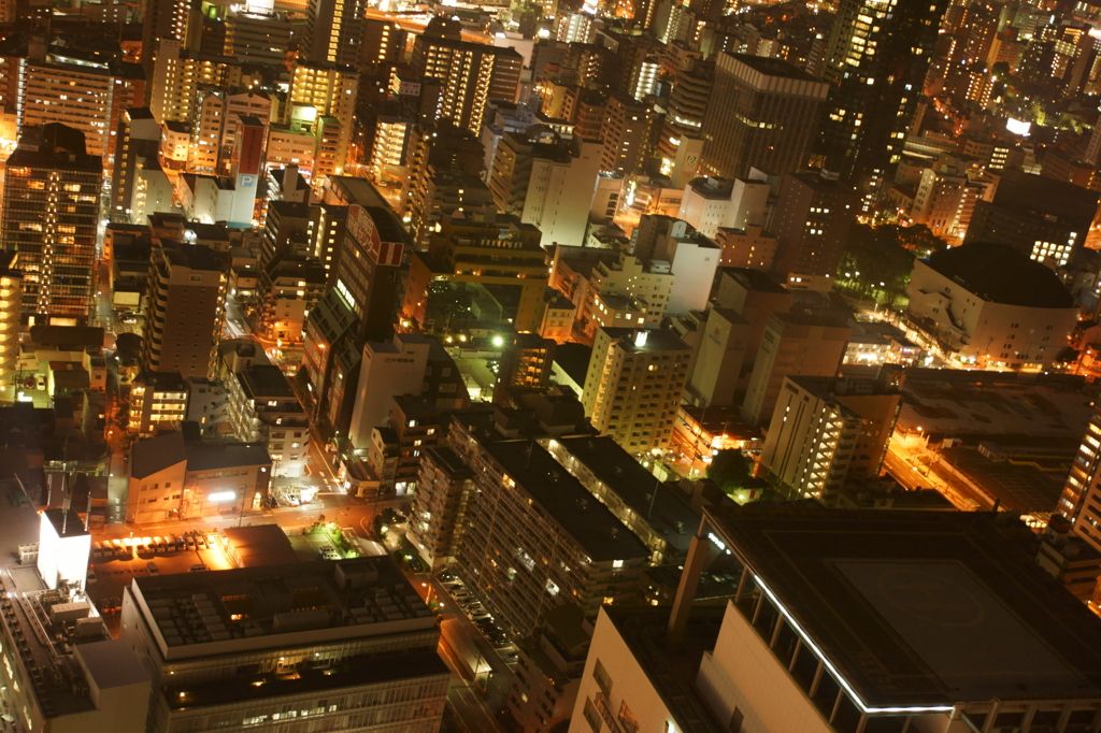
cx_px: 550
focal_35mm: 45
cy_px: 366
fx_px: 1376
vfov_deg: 29.8
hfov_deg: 43.6
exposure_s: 1/1.25
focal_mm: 30
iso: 800
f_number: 4
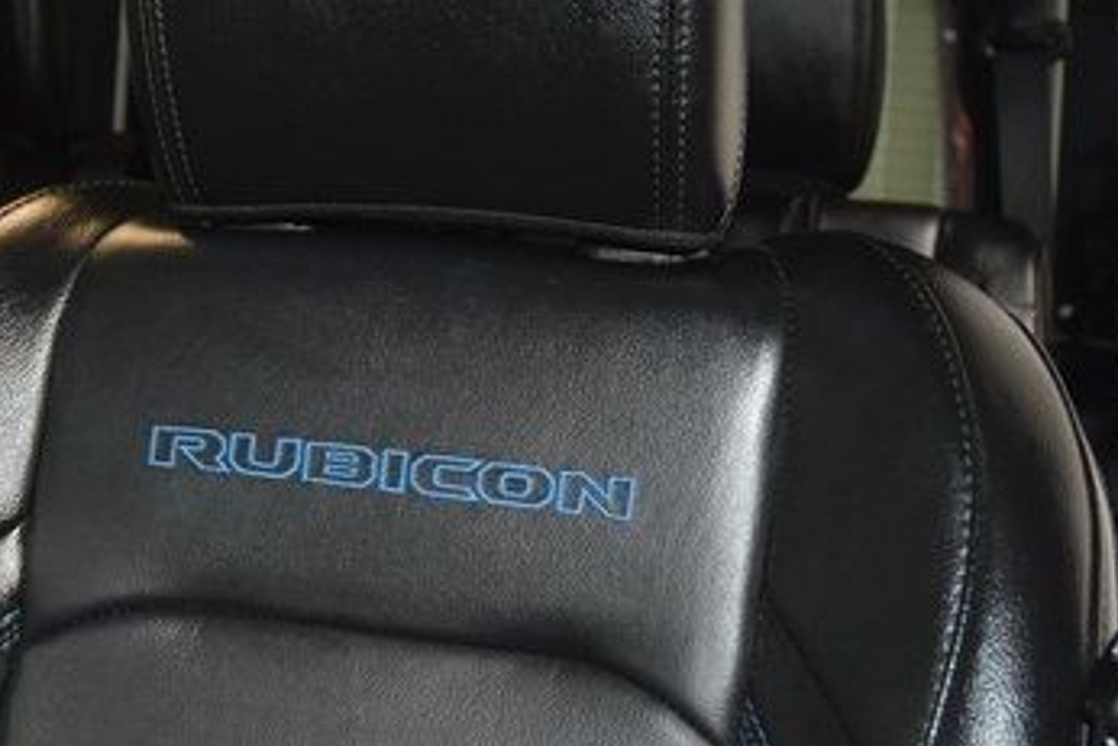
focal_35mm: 61
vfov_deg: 22.3
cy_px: 328
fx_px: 1895
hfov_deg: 32.8
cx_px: 439
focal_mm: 22
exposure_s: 1/50
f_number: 3.5
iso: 1800
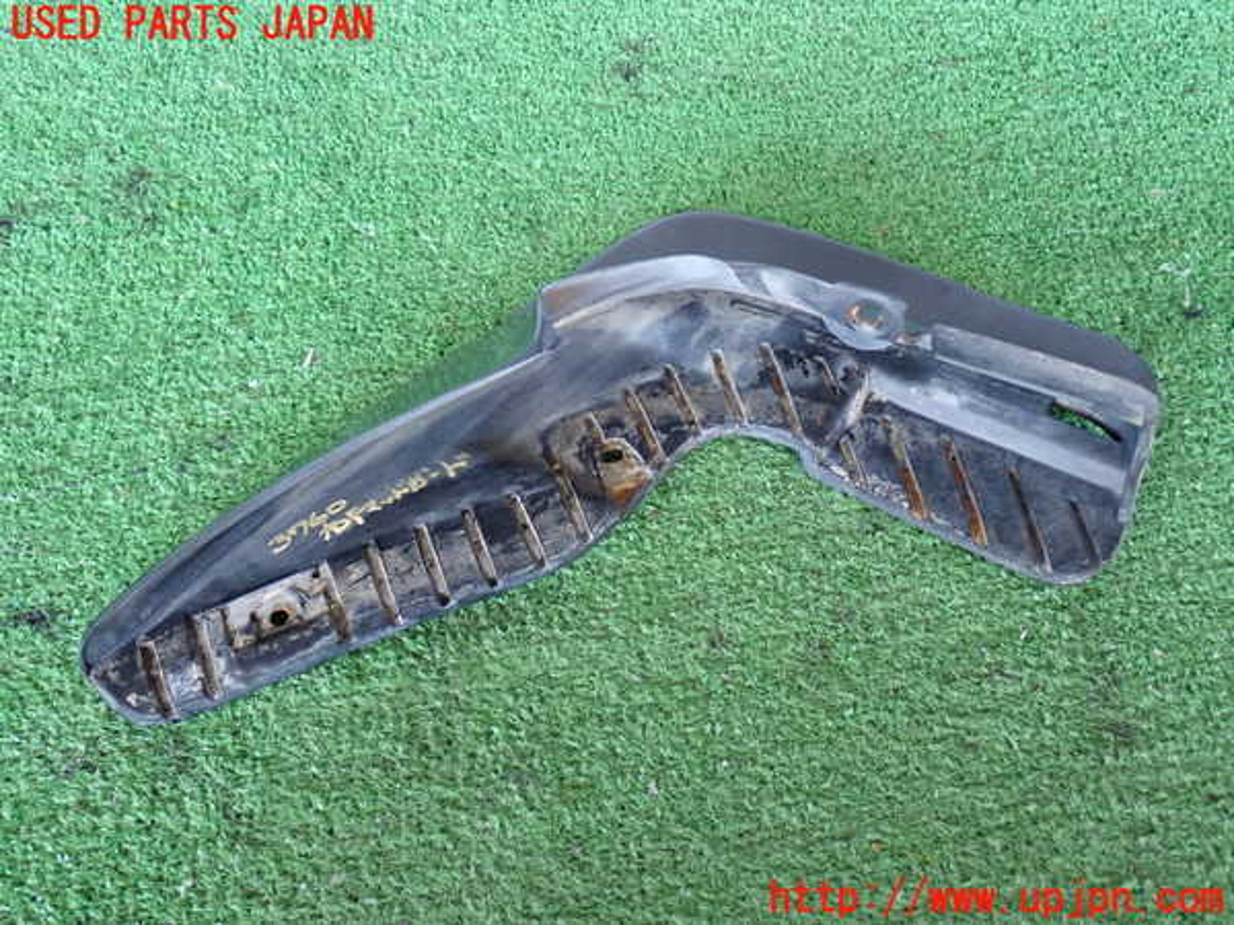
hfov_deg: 49.0
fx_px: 1355
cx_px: 617
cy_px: 462
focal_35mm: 38
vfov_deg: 37.7
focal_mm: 6.83
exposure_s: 1/40
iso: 400
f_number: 2.7
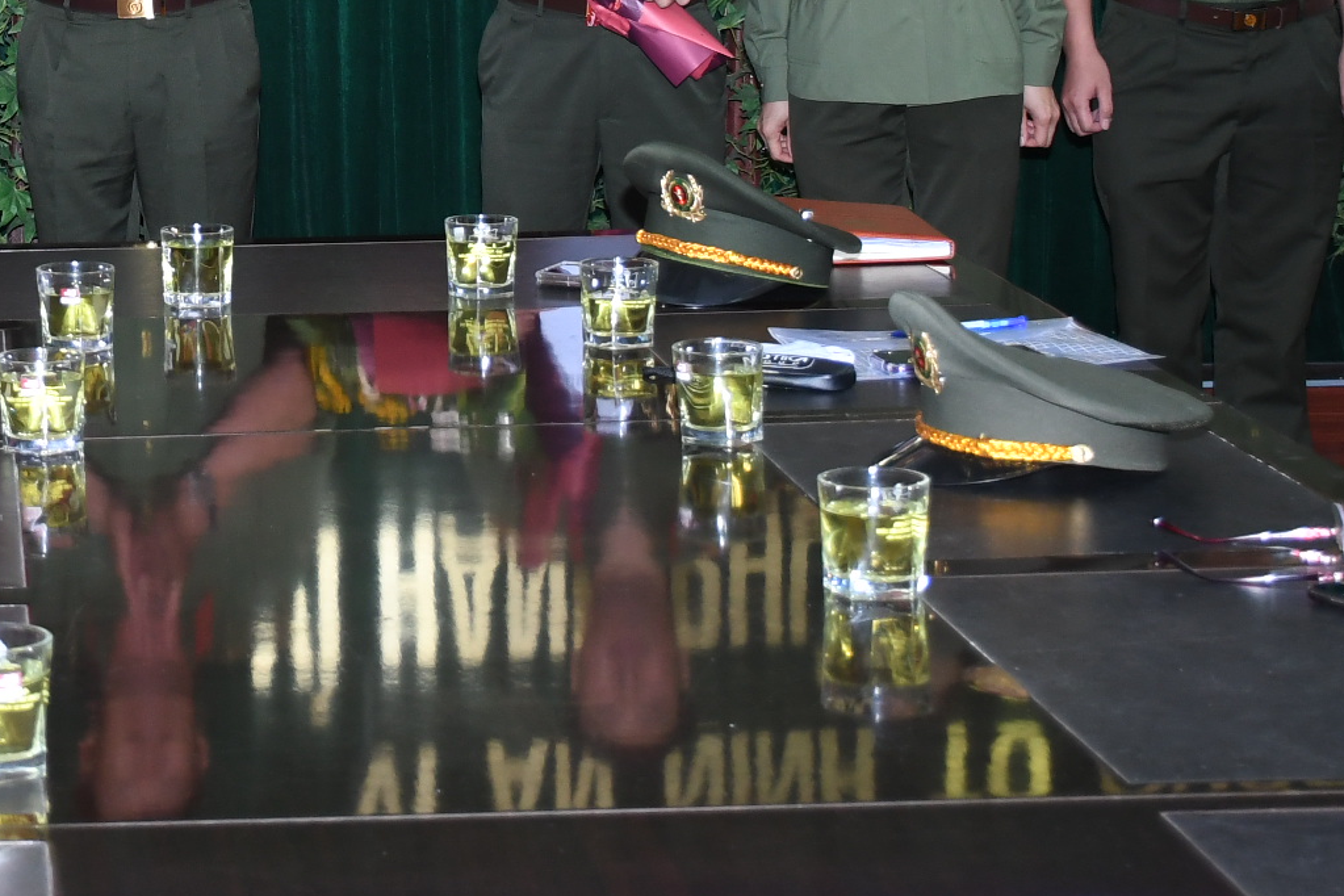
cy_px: -263
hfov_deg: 20.4
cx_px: 154
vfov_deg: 13.5
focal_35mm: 98
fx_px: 3658
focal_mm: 24
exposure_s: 1/200
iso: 640
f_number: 3.8
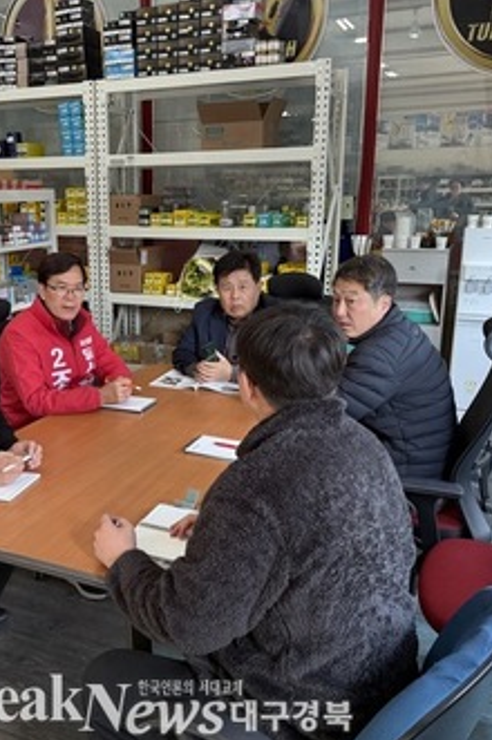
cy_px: 376
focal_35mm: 34
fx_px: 698
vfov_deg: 55.8
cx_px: 141
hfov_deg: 38.1
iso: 100
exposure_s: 1/120
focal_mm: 6.76
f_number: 1.78
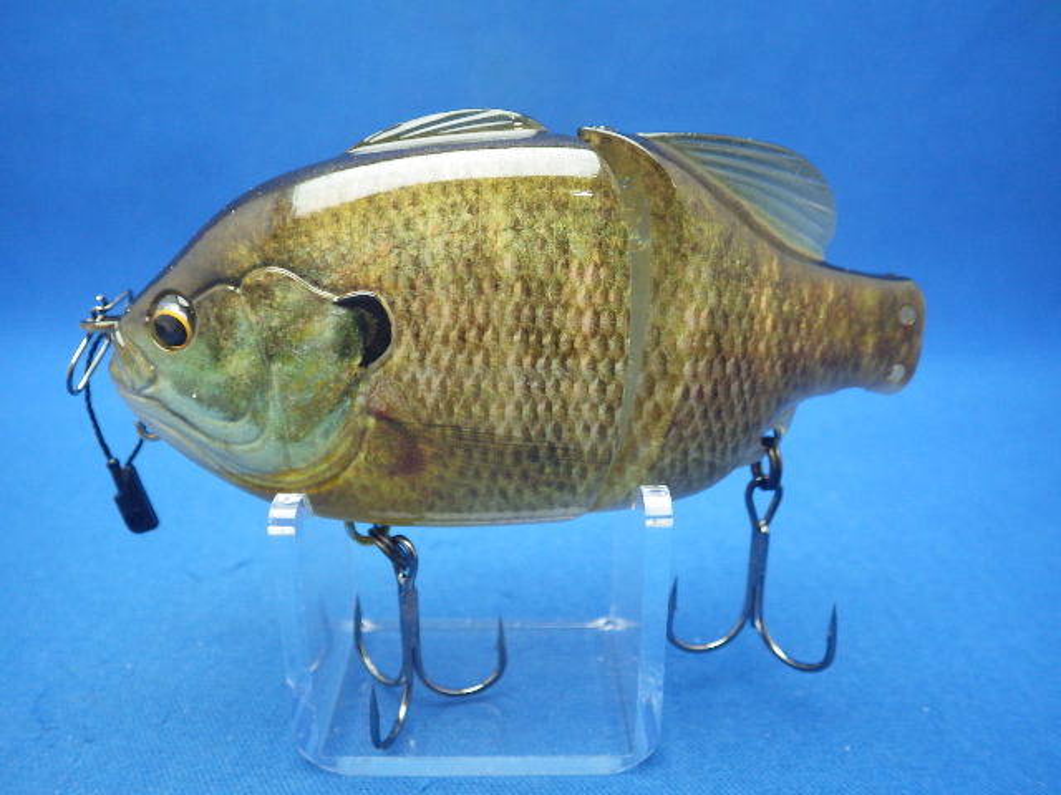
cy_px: 398
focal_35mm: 31
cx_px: 530
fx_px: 950
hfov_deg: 58.4
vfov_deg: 45.4
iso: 500
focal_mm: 5.5
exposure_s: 1/45
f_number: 2.3
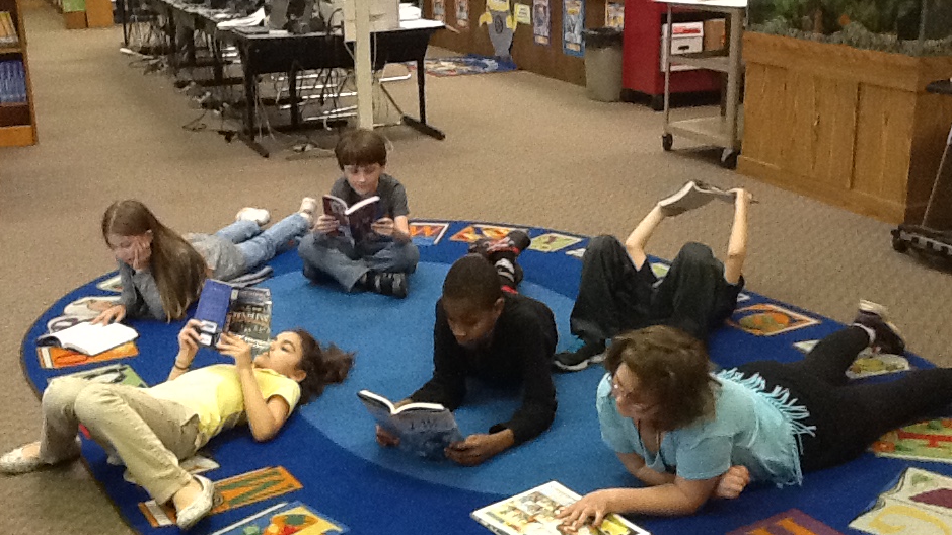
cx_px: 468
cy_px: 297
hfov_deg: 42.1
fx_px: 1237
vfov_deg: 24.4
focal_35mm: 49
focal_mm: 2.03
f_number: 2.4
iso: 250
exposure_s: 1/30
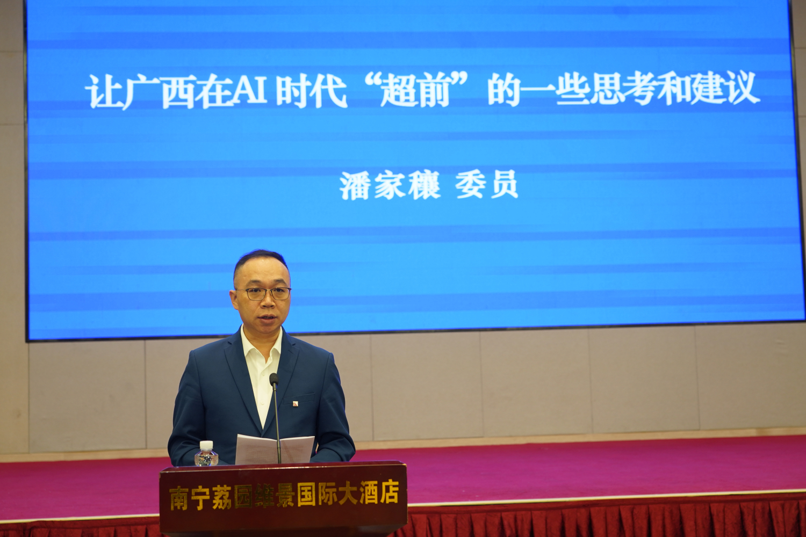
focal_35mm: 54
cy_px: 268
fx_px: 1209
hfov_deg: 36.9
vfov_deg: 25.1
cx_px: 403
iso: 640
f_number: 4.5
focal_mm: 54
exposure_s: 1/100
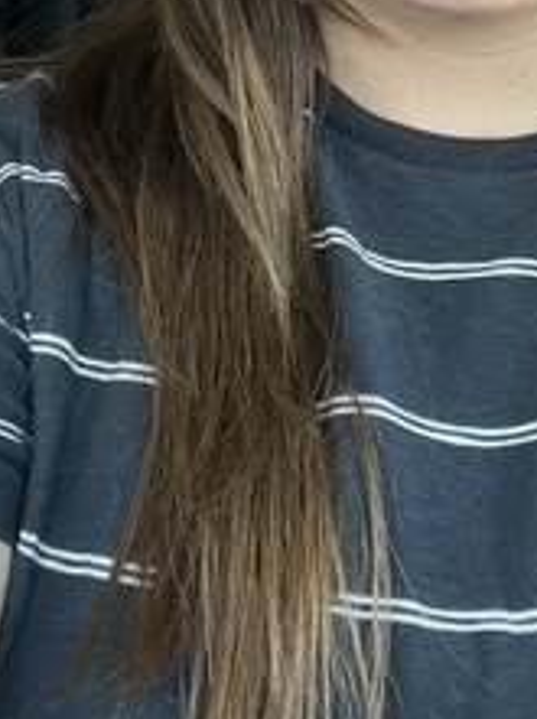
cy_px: -46
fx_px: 1411
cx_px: 493
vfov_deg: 26.6
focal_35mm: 68
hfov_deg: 21.1
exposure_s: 1/121
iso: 80
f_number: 2.2
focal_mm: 2.71
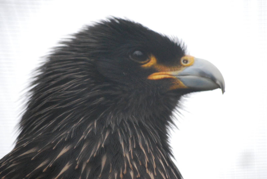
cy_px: 90
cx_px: 134
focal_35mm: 300
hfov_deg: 6.9
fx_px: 2228
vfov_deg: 4.6
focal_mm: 200
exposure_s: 1/200
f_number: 5.6
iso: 1600
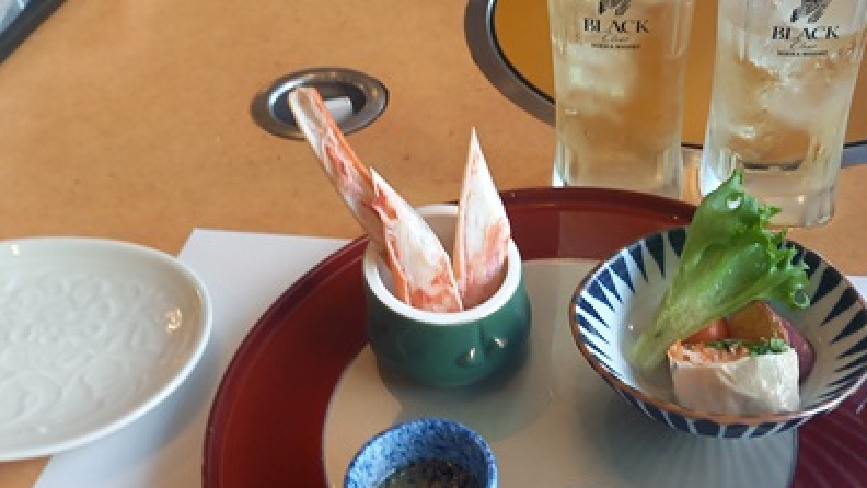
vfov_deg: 27.1
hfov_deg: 45.6
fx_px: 1012
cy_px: 282
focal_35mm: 44
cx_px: 589
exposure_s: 1/60
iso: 100
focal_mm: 4.65
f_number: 1.8
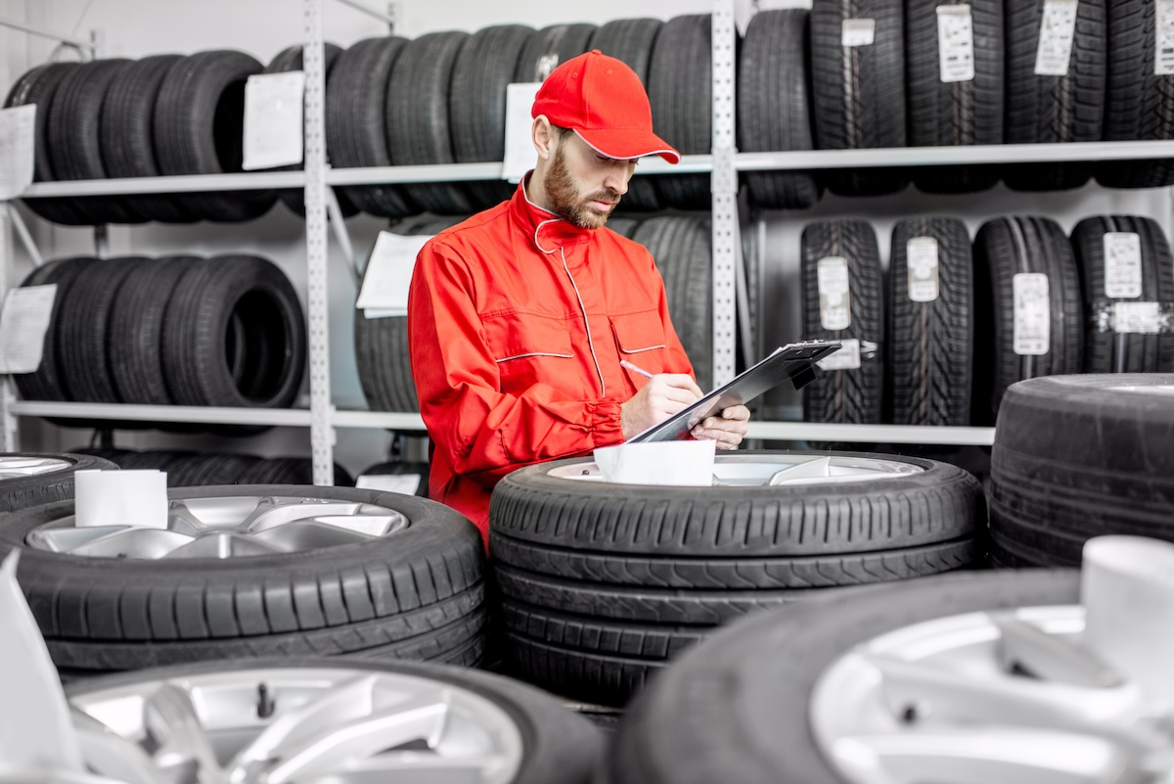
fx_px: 1142
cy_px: 392
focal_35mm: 35
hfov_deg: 54.4
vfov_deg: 37.9
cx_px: 587
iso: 500
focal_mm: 35
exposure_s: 1/160
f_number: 2.2
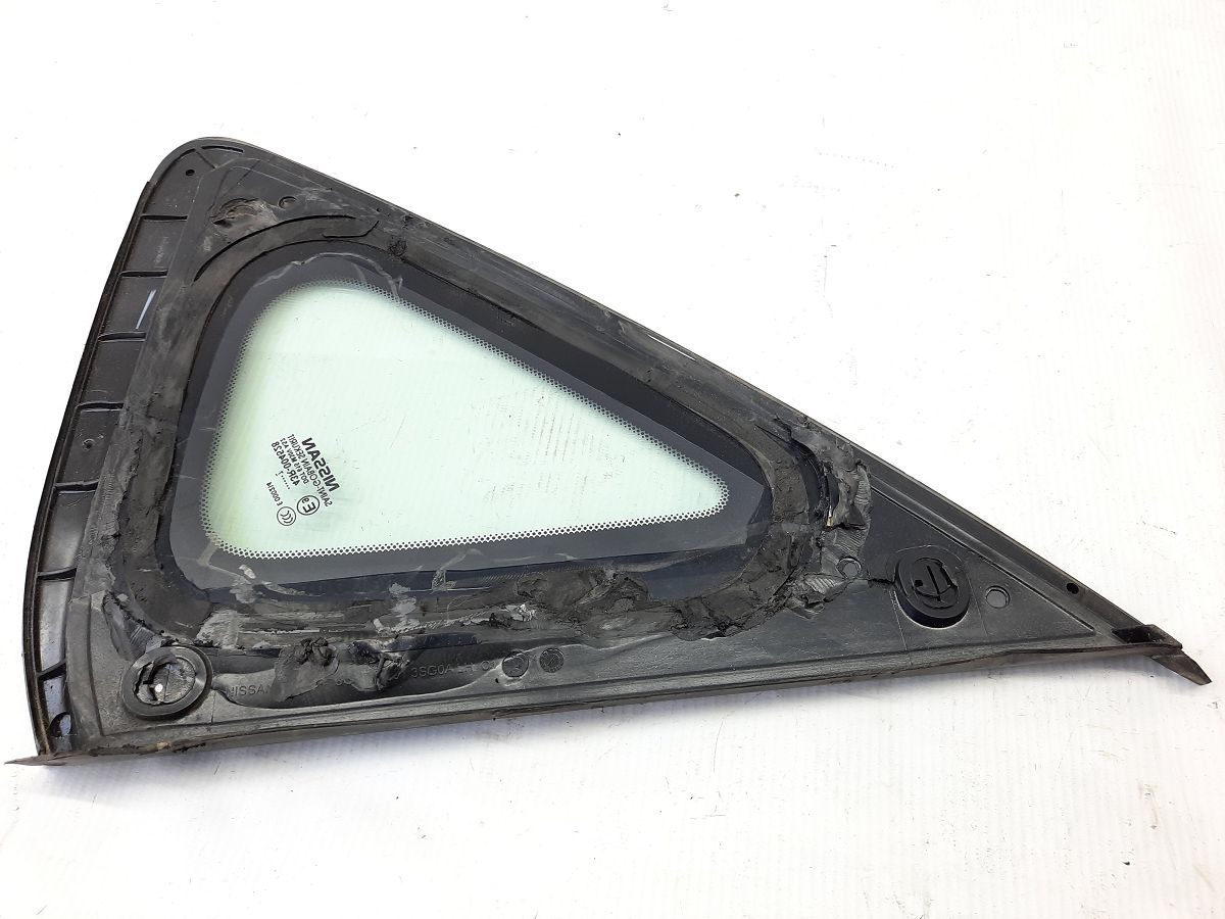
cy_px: 460
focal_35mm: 25
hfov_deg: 69.4
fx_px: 885
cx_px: 612
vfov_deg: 54.9
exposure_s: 1/50
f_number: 2
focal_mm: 4.6
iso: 80
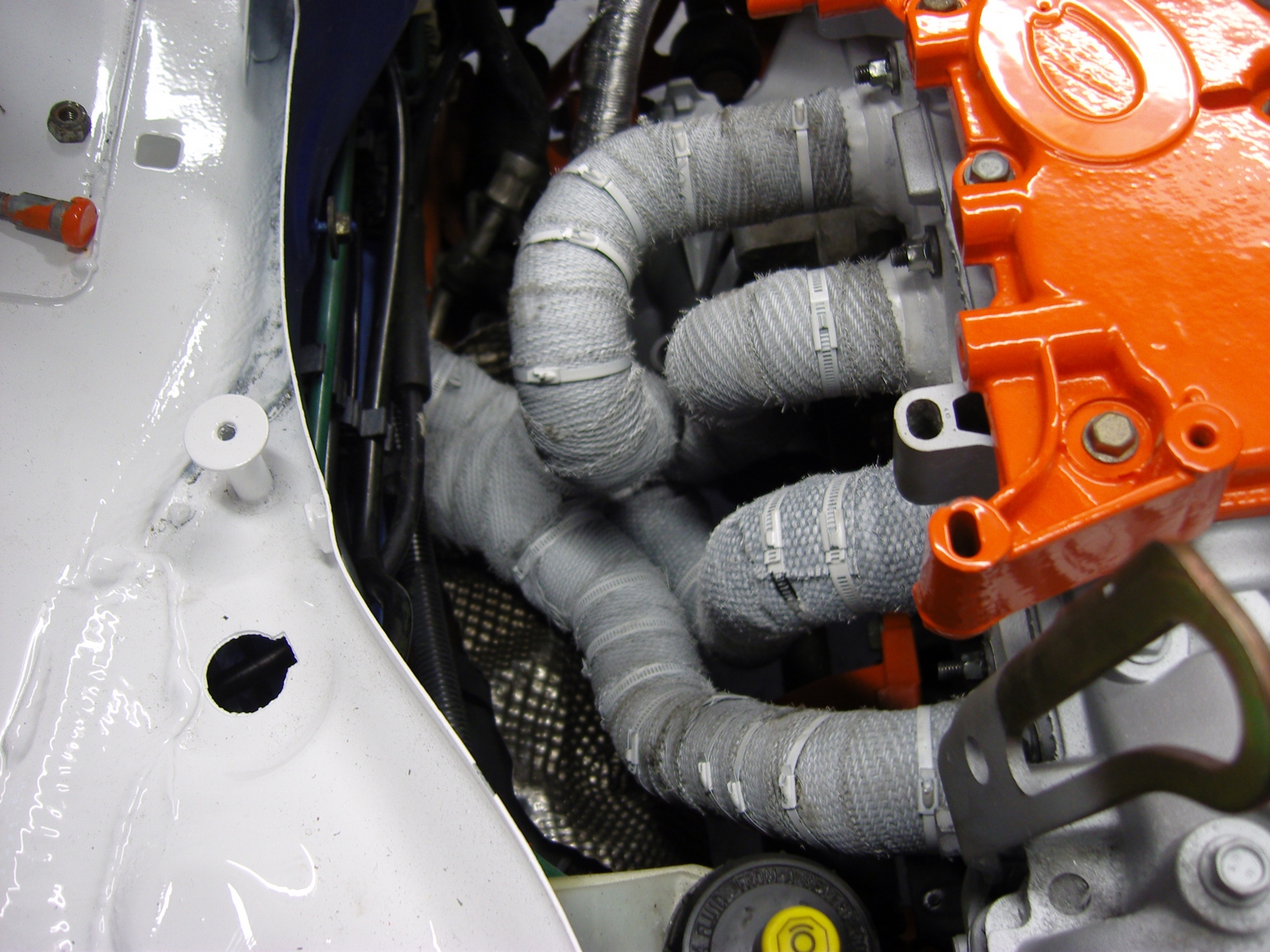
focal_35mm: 34
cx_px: 635
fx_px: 1247
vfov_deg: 41.8
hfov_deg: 54.0
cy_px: 476
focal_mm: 7.3
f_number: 2.8
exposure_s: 1/40
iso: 125
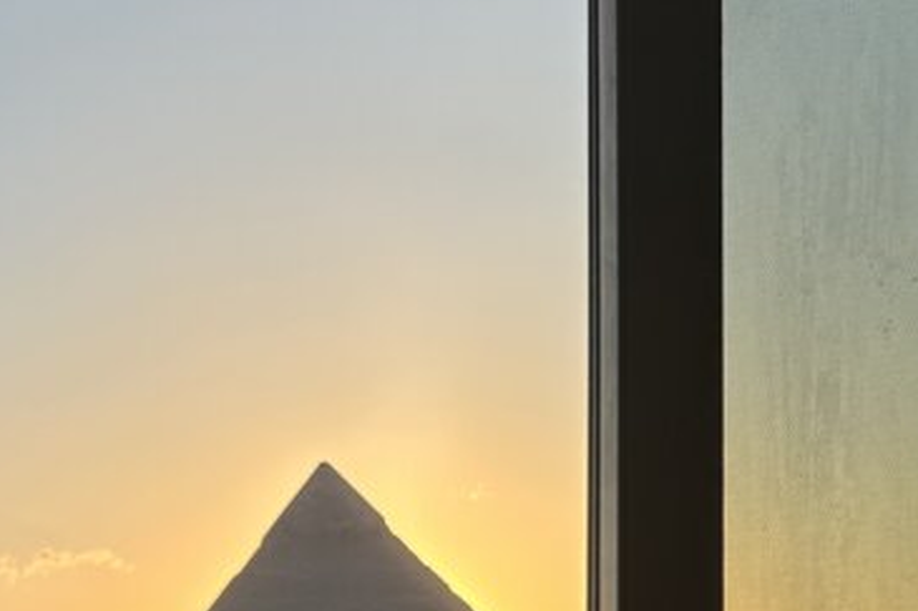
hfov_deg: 27.1
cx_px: -25
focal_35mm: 70
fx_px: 1784
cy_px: 820
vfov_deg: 18.0
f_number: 1.78
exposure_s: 1/2809
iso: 80
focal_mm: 6.86
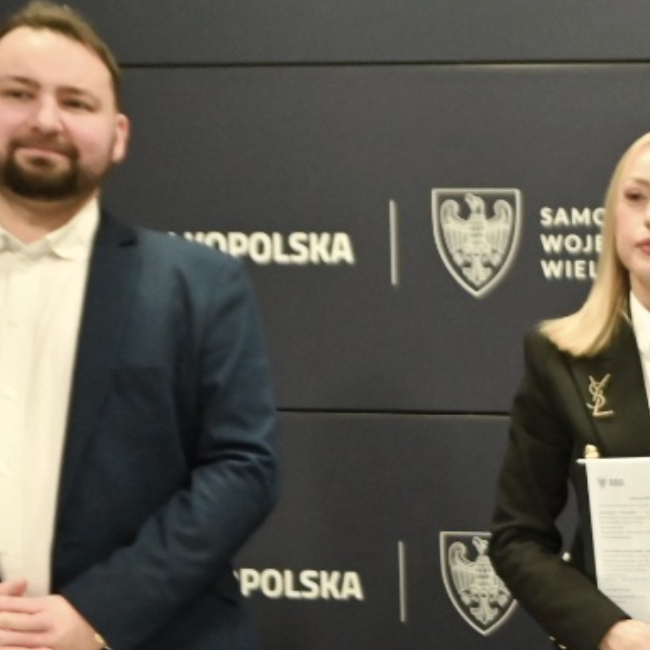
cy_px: 569
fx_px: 1827
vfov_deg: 19.8
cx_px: 1049
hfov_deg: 17.5
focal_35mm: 86
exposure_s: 1/400
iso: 3200
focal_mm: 24
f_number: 2.8
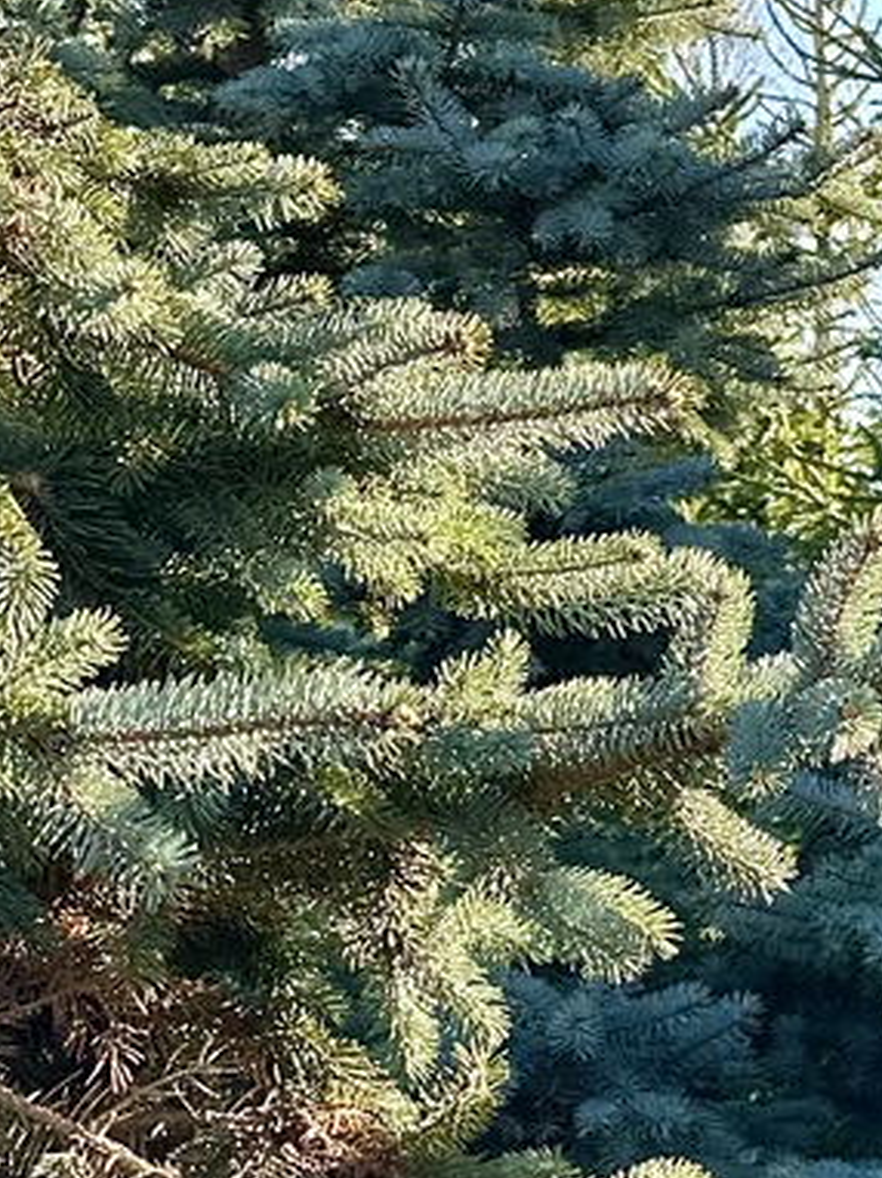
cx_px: 1531
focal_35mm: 88
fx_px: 2993
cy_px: 336
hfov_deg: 14.9
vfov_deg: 22.1
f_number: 1.78
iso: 80
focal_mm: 6.86
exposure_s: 1/1119
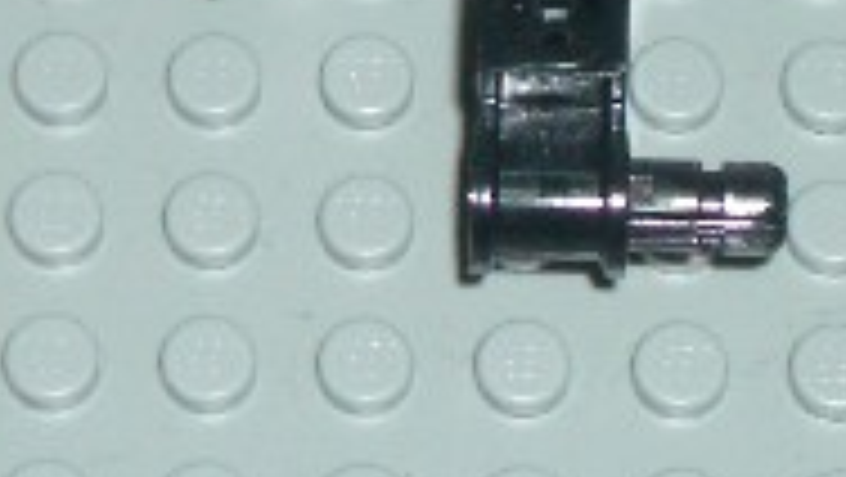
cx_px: 153
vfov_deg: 4.4
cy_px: -72
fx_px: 6172
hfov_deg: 7.8
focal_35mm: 275
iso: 100
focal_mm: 12.2
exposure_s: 1/60
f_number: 3.9
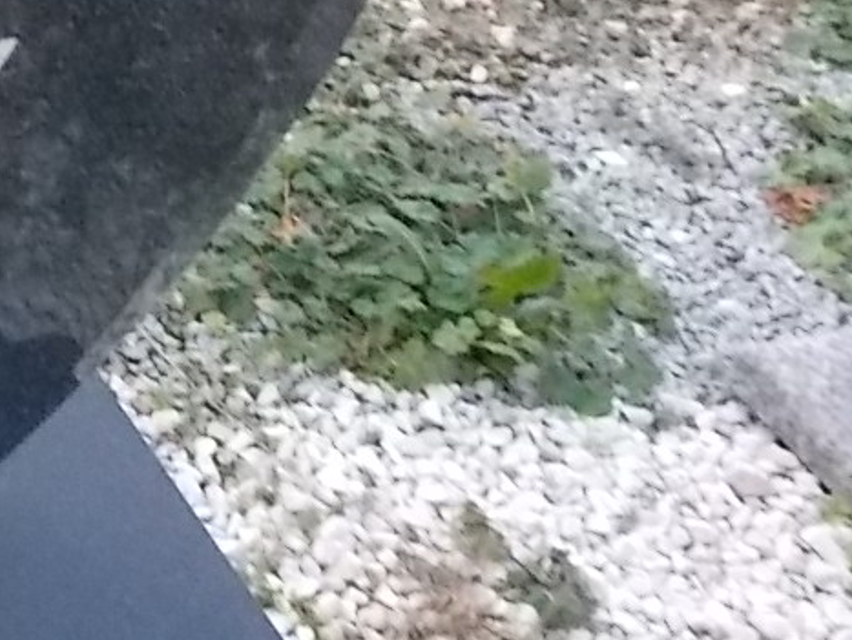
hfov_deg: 19.3
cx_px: -416
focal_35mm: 89
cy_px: 33
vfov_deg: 16.3
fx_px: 2192
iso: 400
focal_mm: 4.6
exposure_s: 1/80
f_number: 8
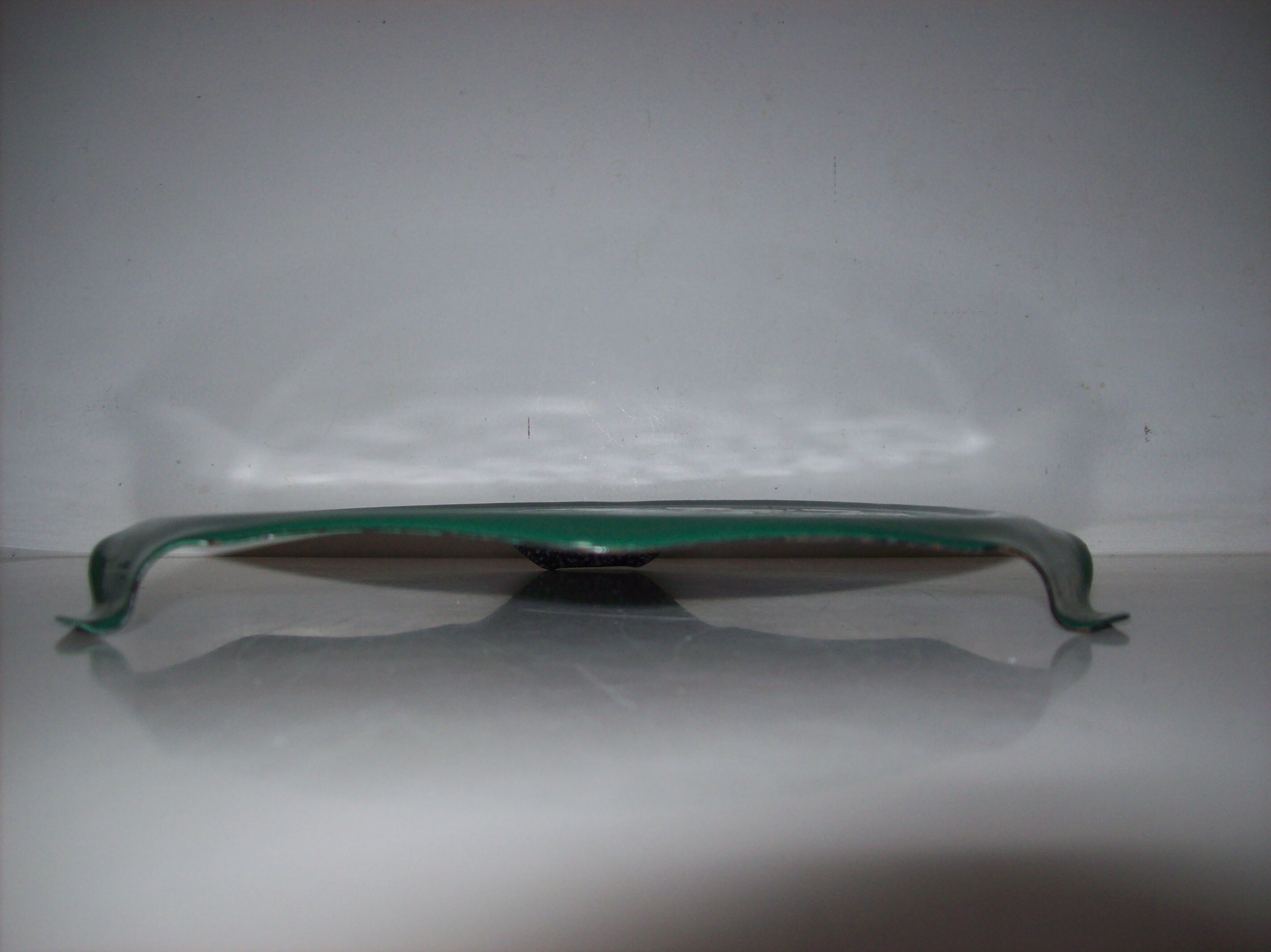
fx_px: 1321
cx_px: 636
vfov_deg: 39.6
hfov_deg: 51.4
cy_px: 476
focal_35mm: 36
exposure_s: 1/64
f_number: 2.7
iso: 80
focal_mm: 6
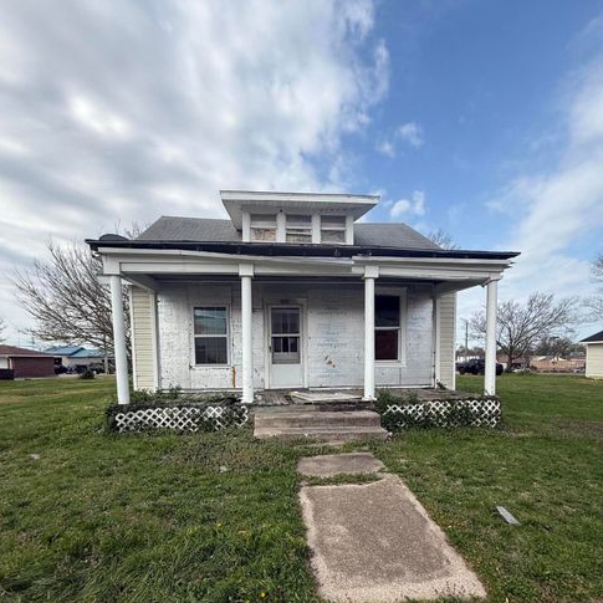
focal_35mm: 17
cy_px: 385
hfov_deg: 84.0
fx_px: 335
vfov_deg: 82.0
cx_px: 295
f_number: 2.2
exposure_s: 1/820
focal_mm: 2.22
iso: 50
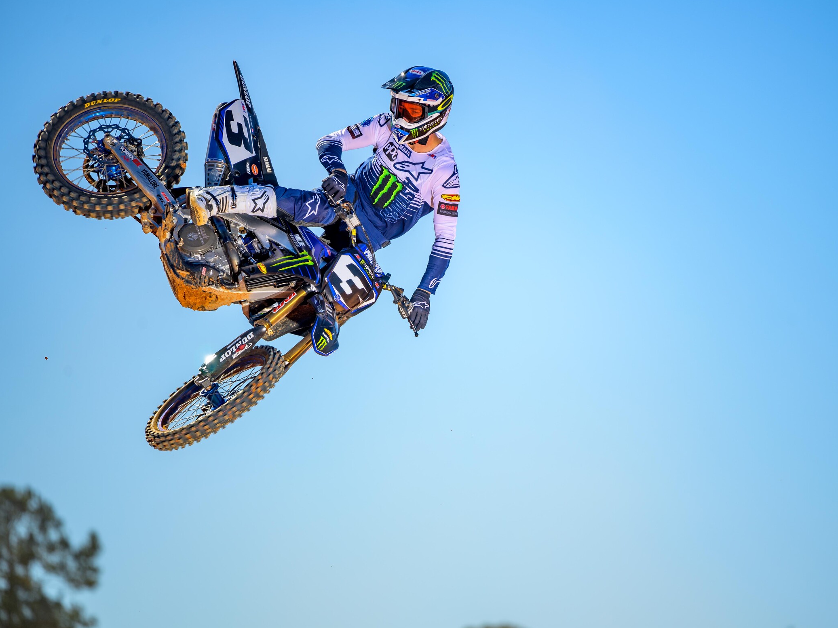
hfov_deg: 5.9
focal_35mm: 334
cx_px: 464
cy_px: 321
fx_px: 8084
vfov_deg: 4.5
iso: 100
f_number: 4
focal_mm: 300
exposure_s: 1/1250
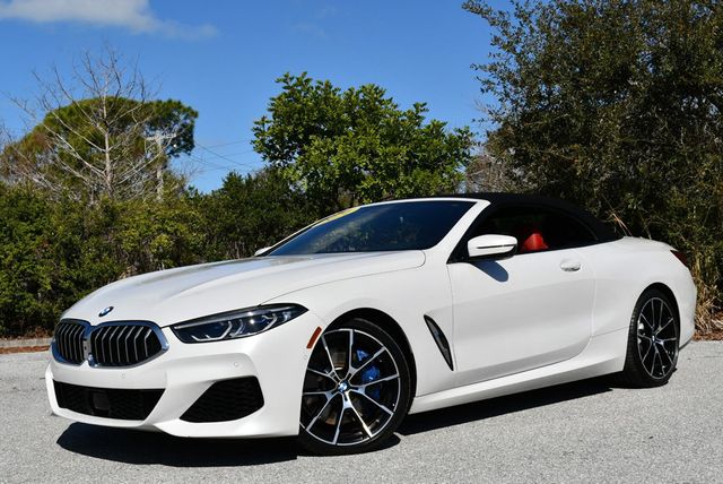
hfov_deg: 38.2
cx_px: 362
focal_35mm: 52
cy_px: 242
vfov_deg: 26.0
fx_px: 1045
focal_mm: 26
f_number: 10
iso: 100
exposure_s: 1/400
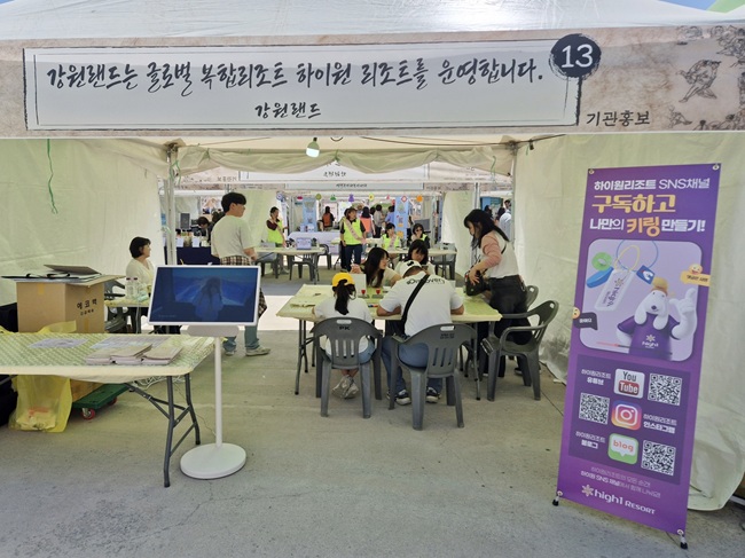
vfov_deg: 58.8
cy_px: 279
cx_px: 372
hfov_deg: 73.9
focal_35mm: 23
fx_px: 495
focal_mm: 5.4
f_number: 1.8
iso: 25
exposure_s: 1/3632
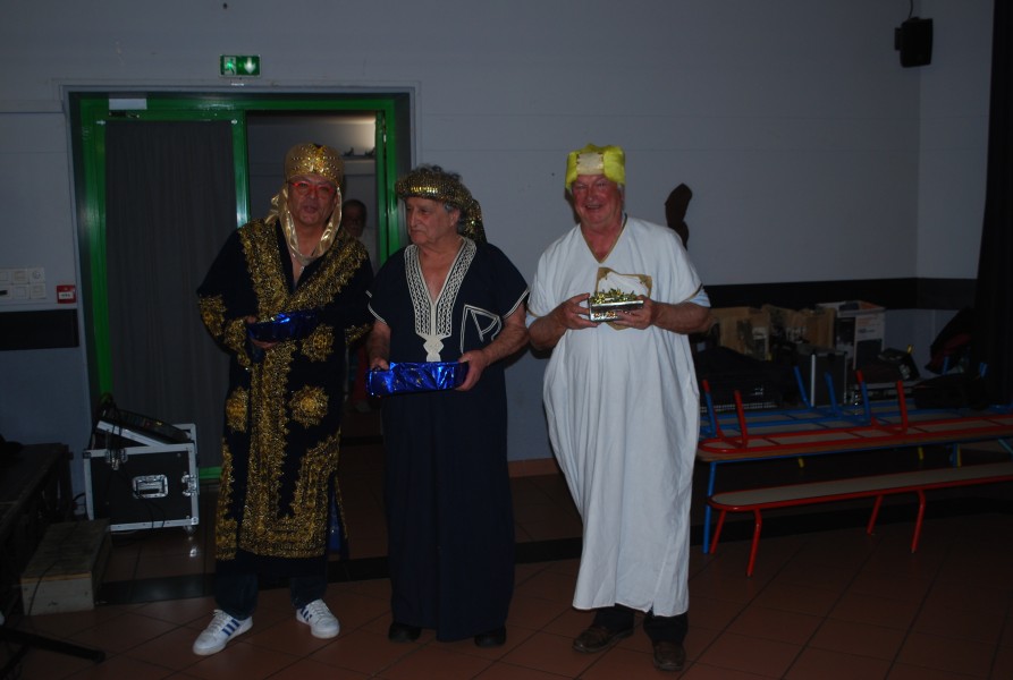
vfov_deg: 37.1
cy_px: 340
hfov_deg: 53.0
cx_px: 506
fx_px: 1015
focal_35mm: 36
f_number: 4.2
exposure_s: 1/60
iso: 200
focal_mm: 24
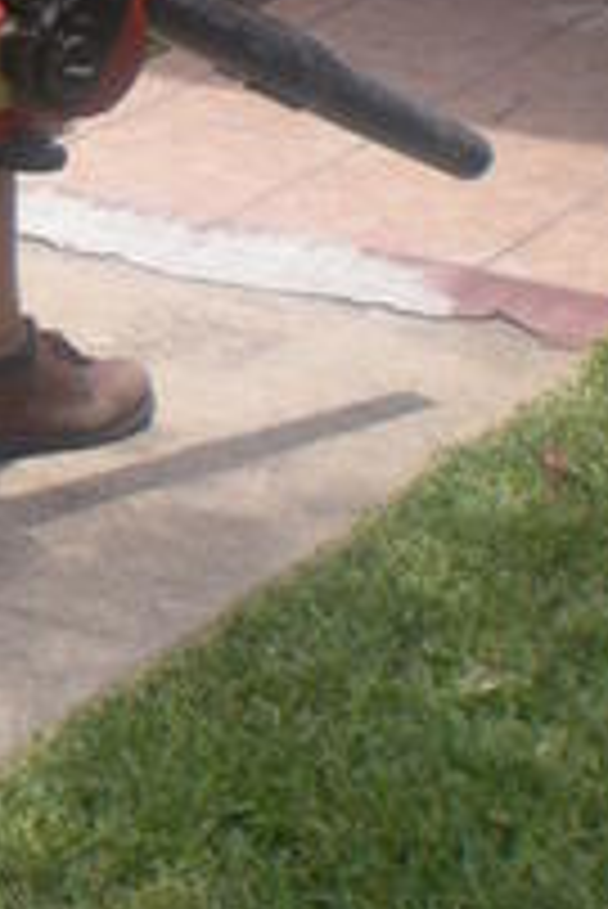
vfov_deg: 15.9
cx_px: -117
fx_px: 3161
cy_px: -72
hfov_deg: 10.8
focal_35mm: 125
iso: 64
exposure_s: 1/192
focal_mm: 6.3
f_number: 4.6
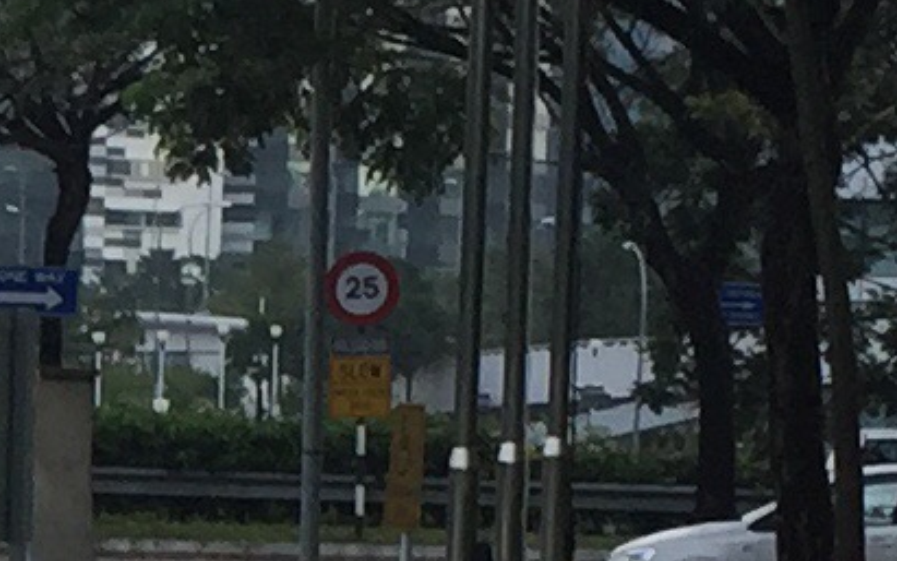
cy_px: 1050
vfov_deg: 5.3
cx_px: -810
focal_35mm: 244
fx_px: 5966
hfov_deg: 8.2
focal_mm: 4.15
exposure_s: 1/964
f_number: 2.2
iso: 32
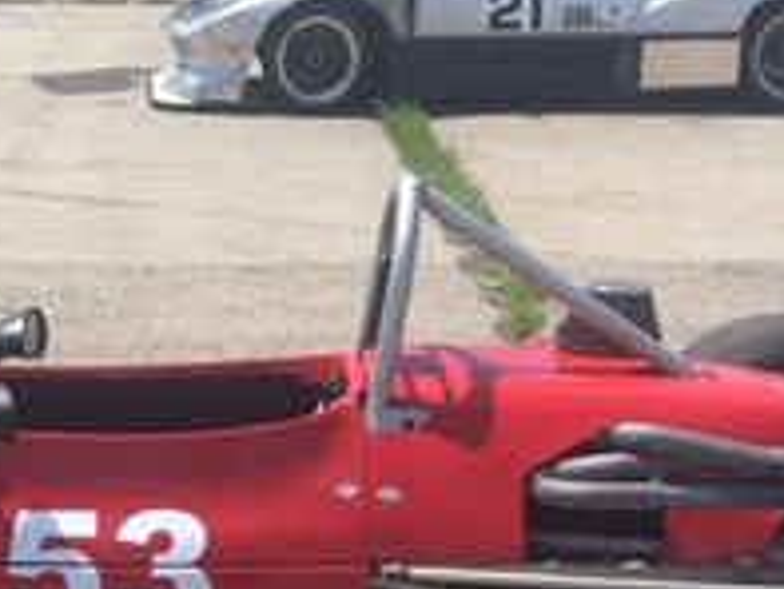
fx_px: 2130
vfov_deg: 15.3
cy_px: 669
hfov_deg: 20.6
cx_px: 127
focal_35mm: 94
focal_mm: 4.15
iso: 25
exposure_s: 1/1425
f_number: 2.2
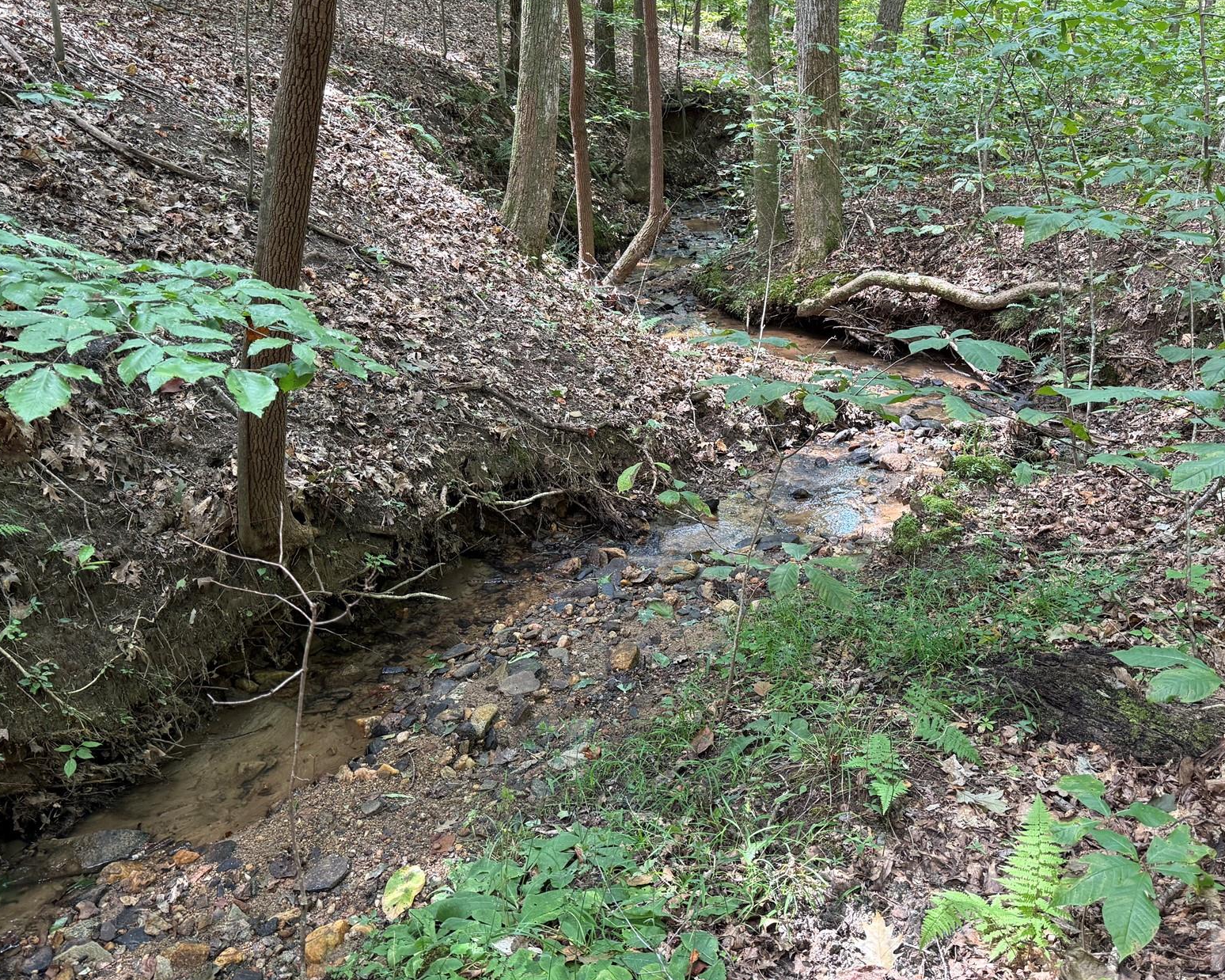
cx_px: 662
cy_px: 466
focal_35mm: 31
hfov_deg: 57.1
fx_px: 1124
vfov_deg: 47.1
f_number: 1.78
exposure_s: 1/94
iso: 200
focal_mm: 6.76
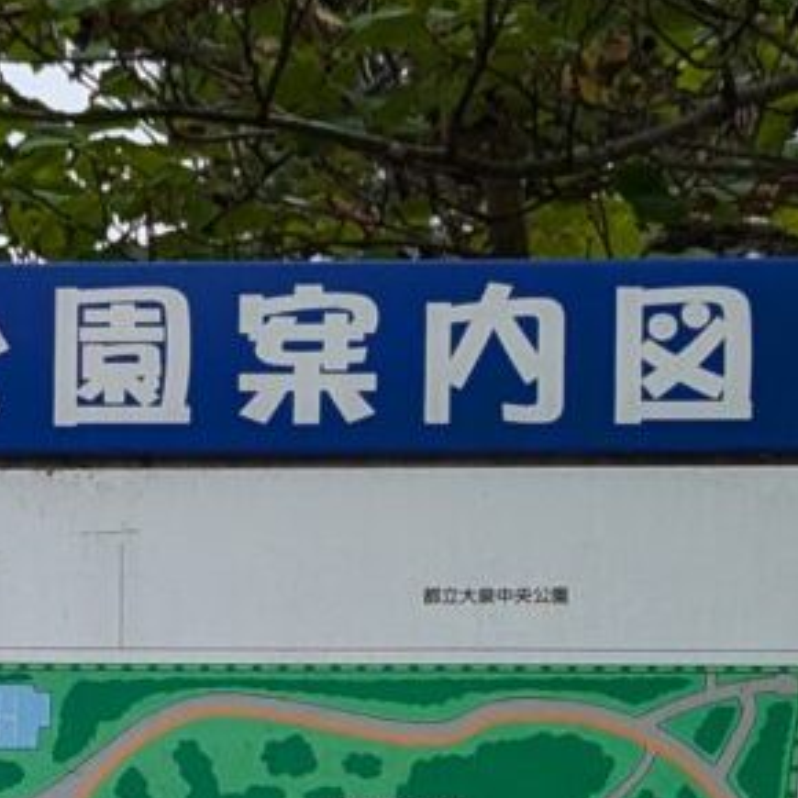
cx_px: -77
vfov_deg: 9.2
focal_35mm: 187
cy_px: 1037
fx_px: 4877
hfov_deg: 9.3
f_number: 1.85
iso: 49
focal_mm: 6.81
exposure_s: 1/3040
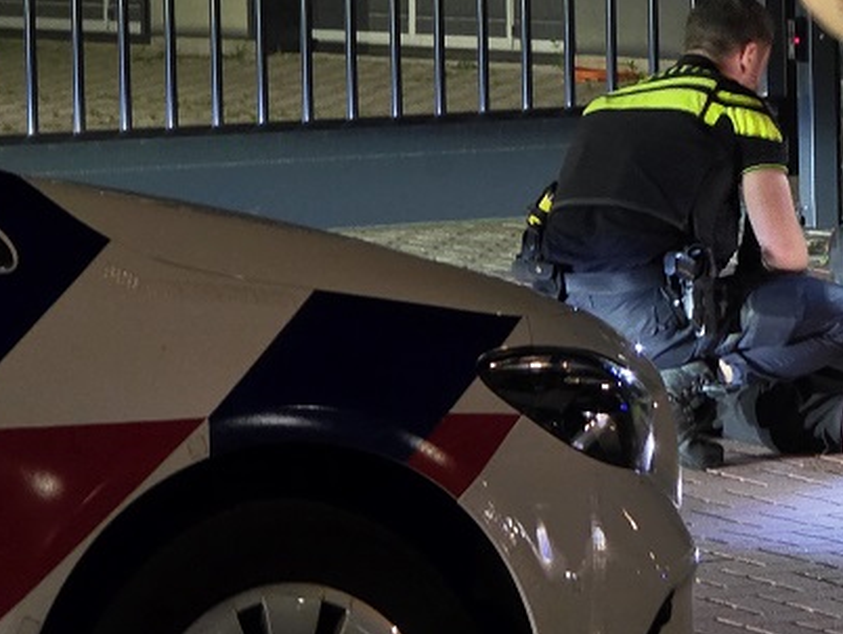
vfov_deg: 5.2
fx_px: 6969
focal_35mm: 286
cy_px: 233
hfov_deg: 6.9
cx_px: 853
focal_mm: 18.6
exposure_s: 1/16.7
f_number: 3.4
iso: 2000
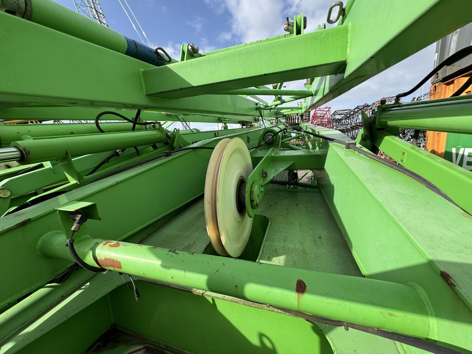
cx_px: 236
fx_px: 191
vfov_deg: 85.7
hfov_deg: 102.1
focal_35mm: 14
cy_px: 177
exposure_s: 1/787
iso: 50
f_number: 2.2
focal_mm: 2.22
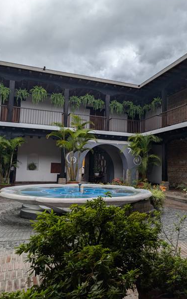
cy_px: 143
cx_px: 109
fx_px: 220
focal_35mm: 27
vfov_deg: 68.4
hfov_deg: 45.8
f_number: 1.68
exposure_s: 1/1706
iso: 20
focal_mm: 6.9
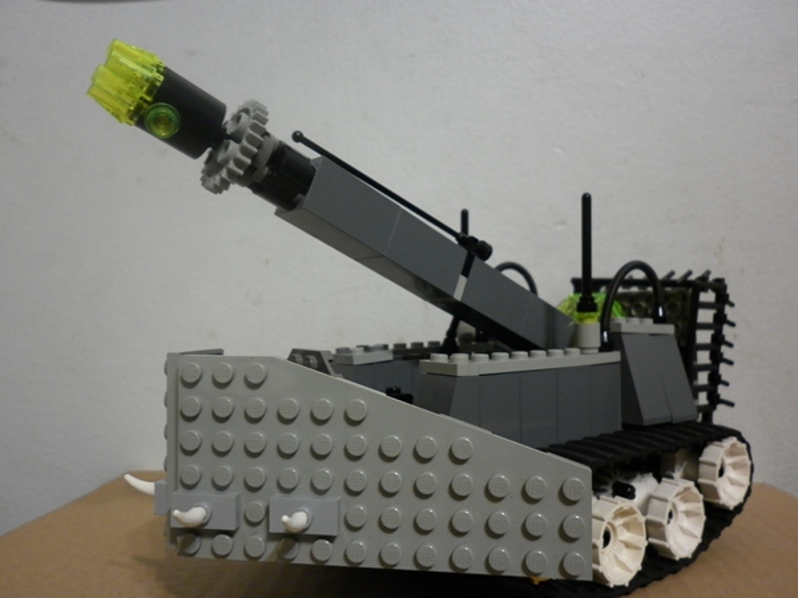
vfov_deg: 49.7
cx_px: 399
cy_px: 299
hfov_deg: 63.4
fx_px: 645
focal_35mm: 28
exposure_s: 1/10
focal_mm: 5
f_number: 2.8
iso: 200
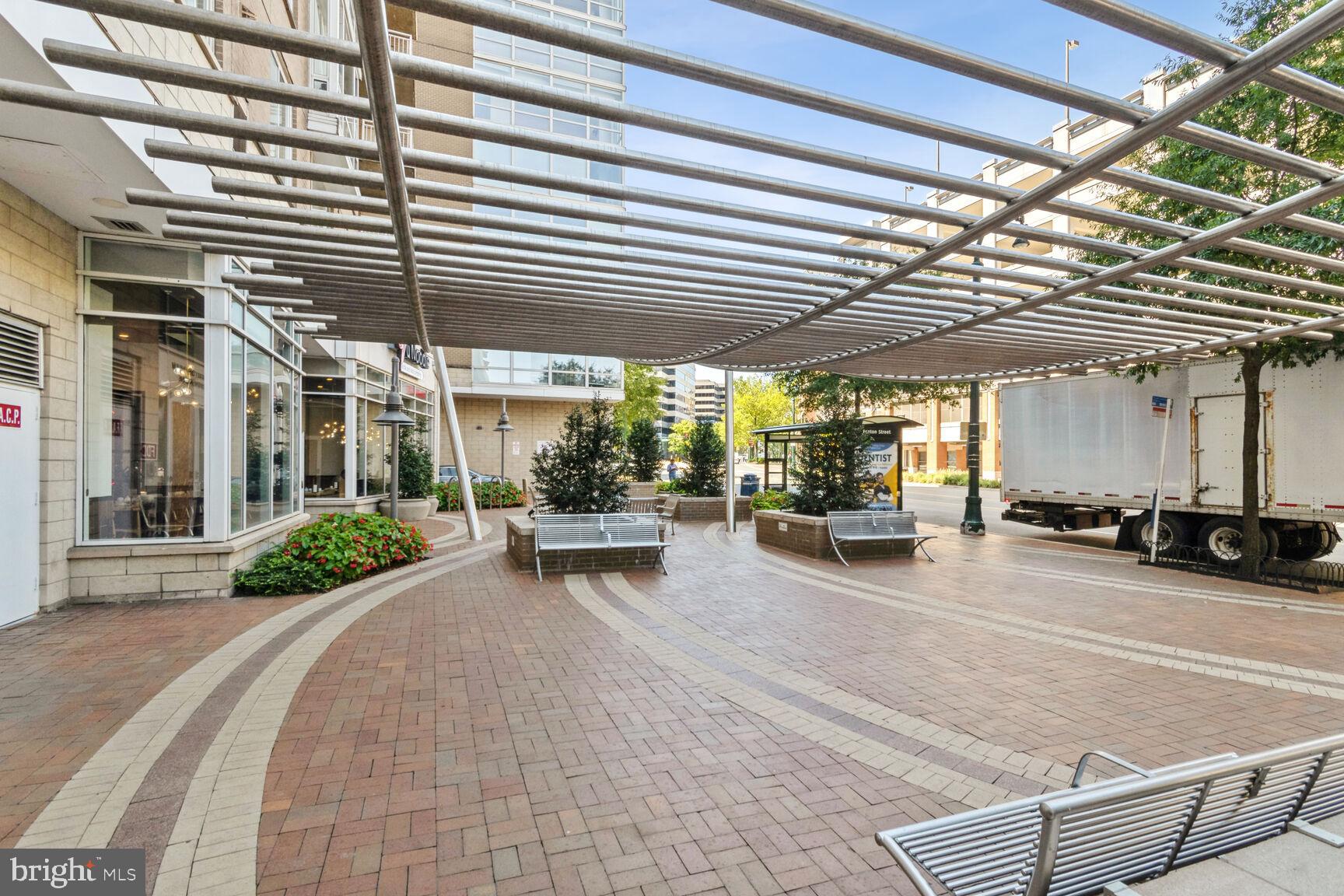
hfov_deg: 100.4
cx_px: 672
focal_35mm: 15
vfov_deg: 77.3
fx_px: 560
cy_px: 448
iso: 200
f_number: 10
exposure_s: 1/125
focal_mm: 10
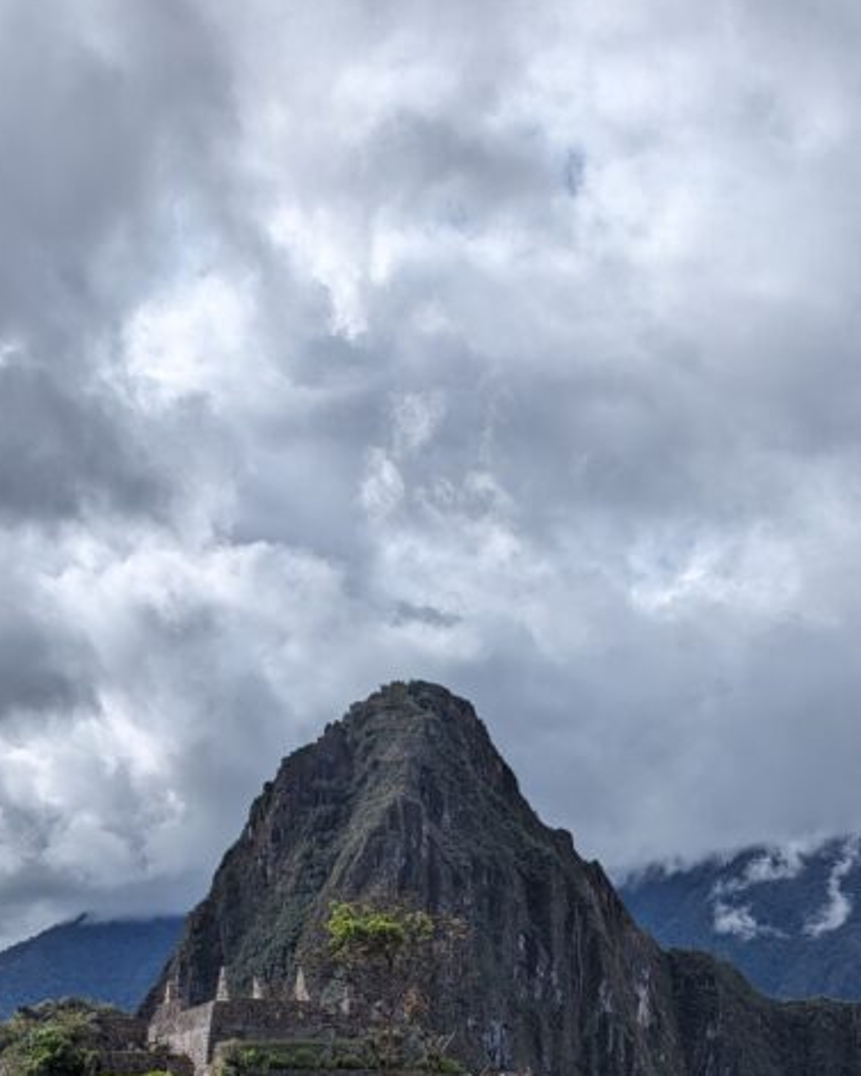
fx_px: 1624
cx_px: 444
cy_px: 1085
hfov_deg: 29.7
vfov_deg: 33.4
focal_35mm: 51
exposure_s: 1/5376
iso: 45
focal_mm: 6.81
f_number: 1.85
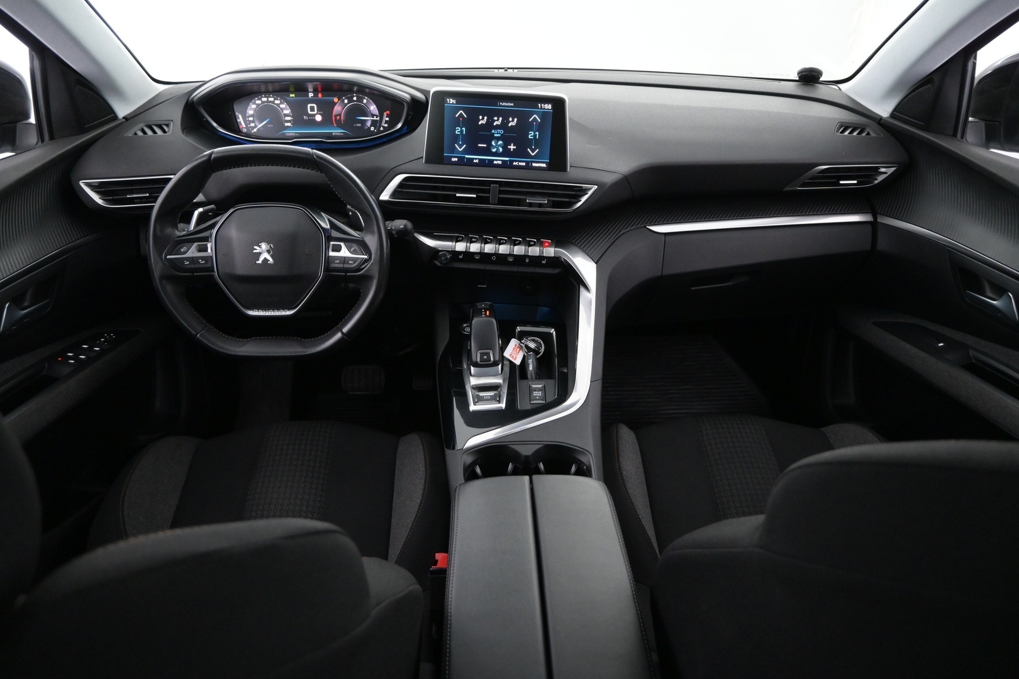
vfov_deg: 53.1
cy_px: 340
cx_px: 510
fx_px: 679
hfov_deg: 73.7
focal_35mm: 24
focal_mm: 16
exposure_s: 1/50
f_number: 3.5
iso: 2500
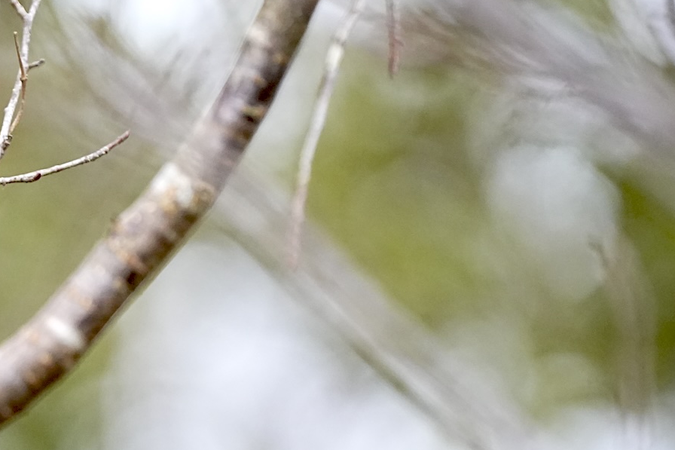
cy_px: 408
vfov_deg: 1.0
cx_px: 2
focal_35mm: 1339
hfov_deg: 1.5
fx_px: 25100
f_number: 6.3
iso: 3200
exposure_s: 1/1600
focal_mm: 600
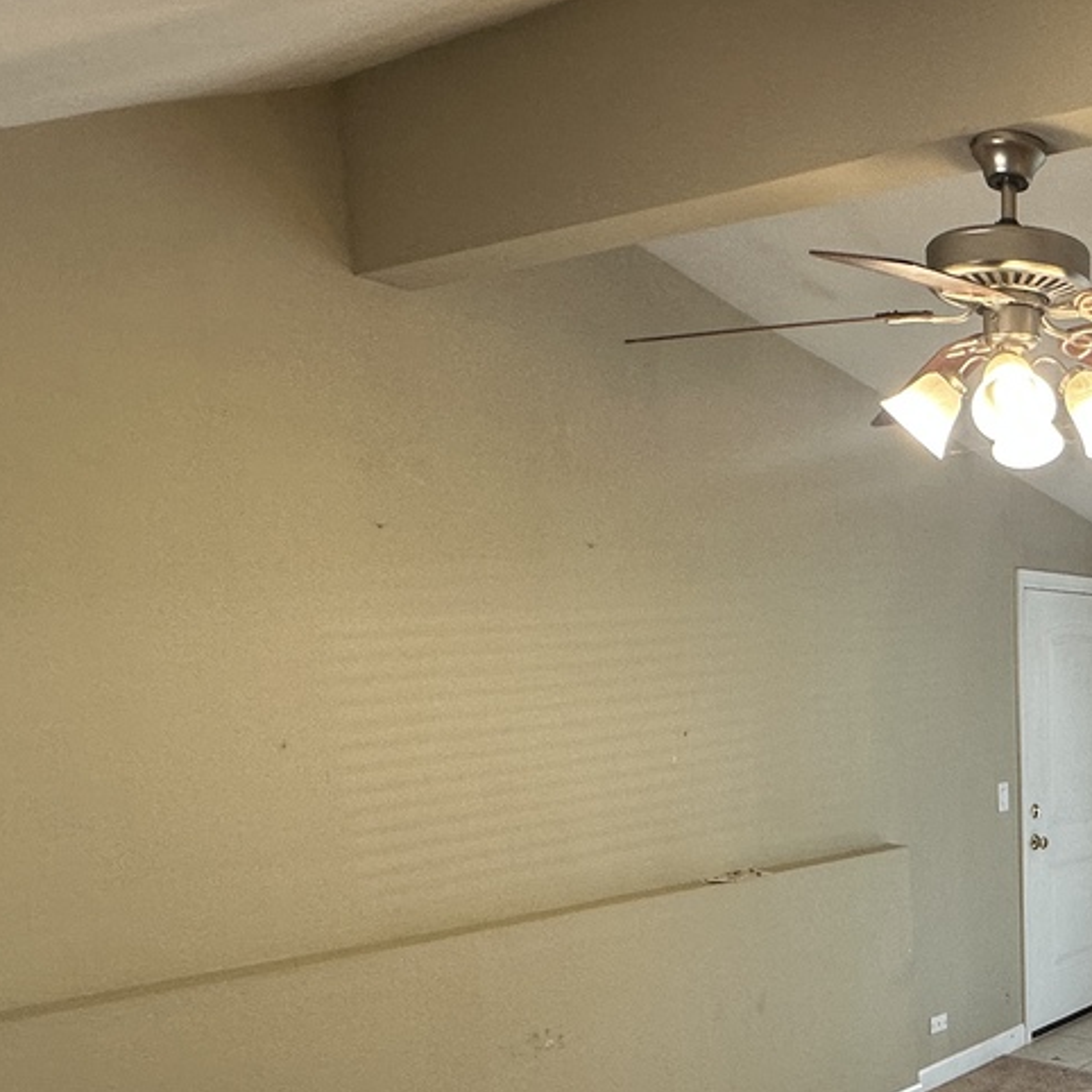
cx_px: 1140
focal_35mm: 37
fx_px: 1321
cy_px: 940
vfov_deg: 42.0
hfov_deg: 38.7
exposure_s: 1/120
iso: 125
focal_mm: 2.22
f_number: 2.2
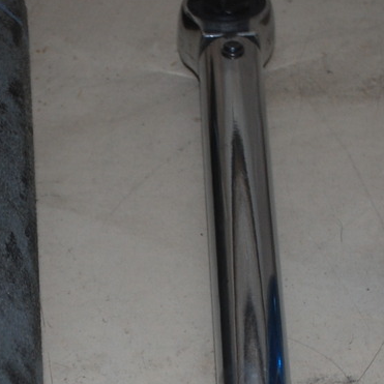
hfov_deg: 7.5
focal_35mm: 233
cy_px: 451
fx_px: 2927
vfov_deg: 7.4
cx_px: 53
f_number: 4.5
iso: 200
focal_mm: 35
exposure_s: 1/60
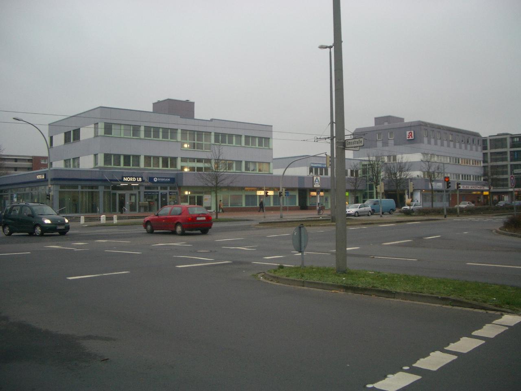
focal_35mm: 35
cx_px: 260
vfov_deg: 40.7
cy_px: 196
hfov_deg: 52.6
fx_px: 527
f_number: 2.6
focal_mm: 5.8
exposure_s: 1/160
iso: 100
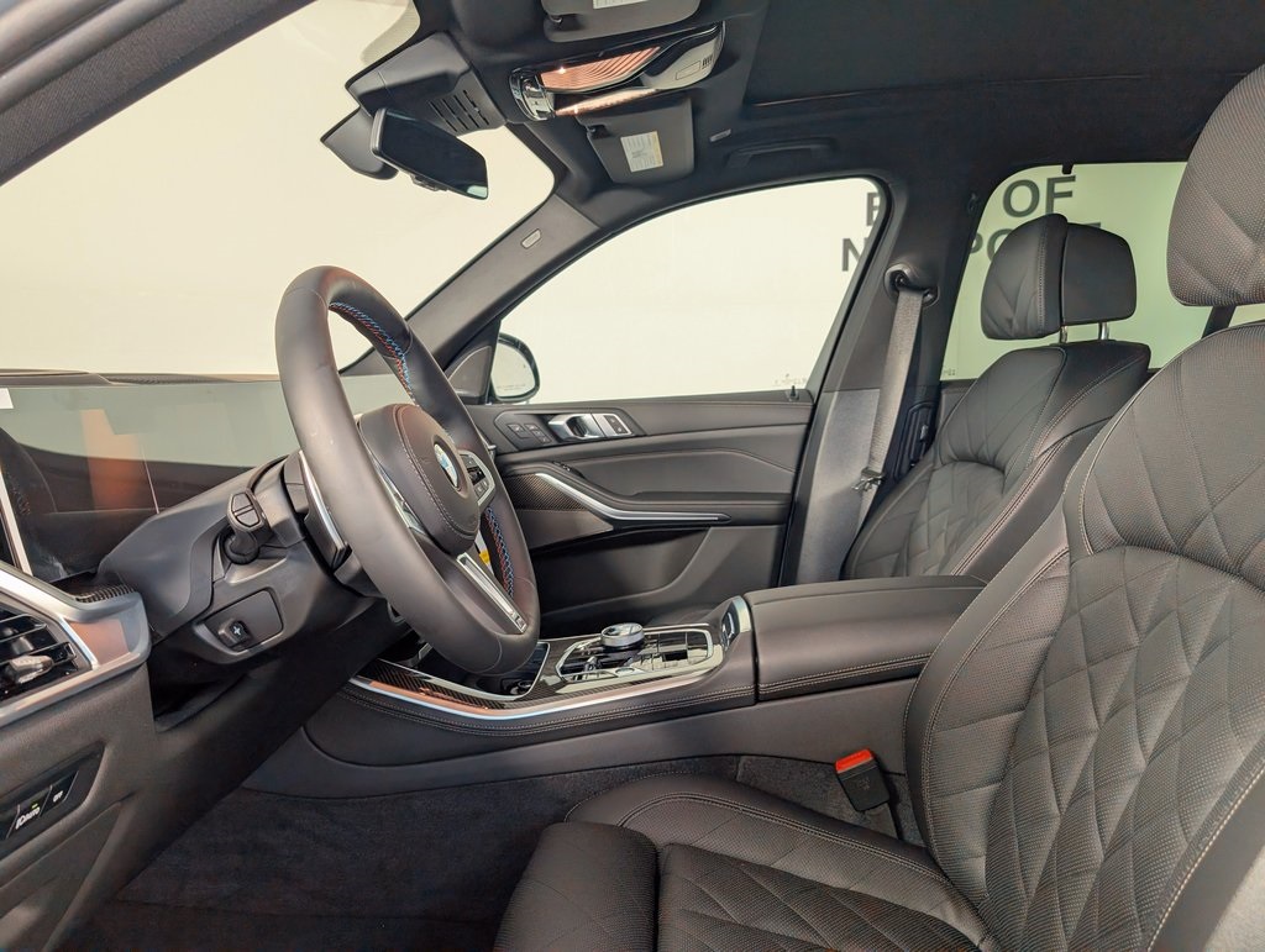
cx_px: 632
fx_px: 878
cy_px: 476
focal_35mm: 24
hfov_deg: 71.5
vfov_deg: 56.9
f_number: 1.68
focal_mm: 6.9
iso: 81
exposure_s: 1/113
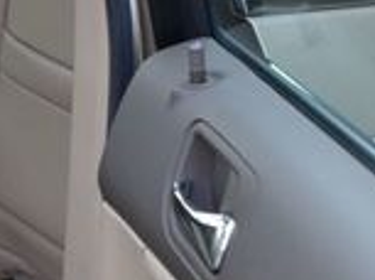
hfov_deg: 14.0
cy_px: 206
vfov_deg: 11.6
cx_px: -277
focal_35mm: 127
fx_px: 1373
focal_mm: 21
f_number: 9
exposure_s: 1/100
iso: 400
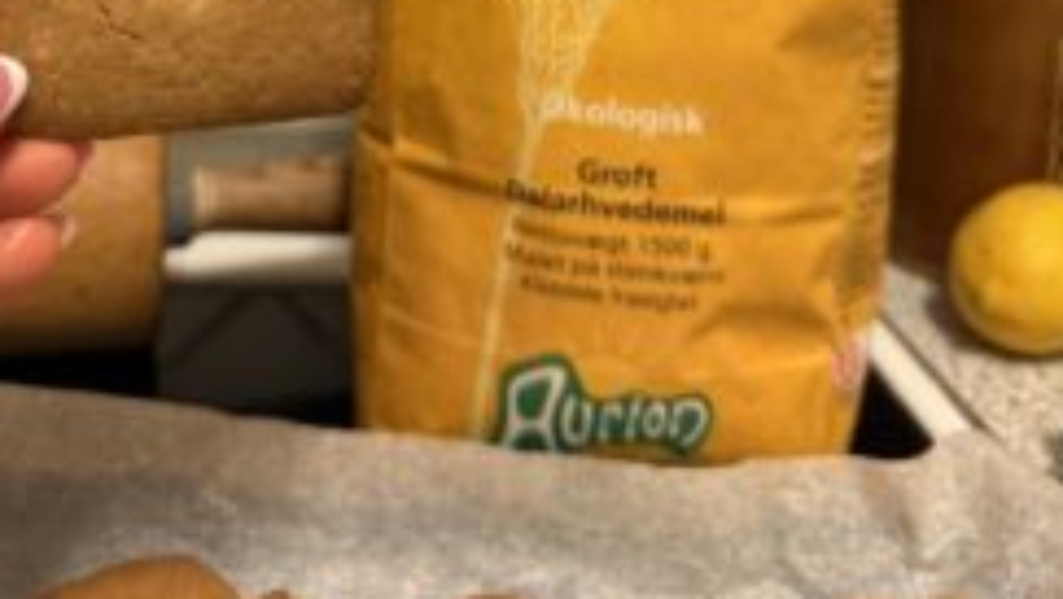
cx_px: 437
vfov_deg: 24.4
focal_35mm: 43
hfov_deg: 47.1
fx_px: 1213
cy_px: -171
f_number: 1.78
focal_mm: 6.76
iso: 200
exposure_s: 1/50
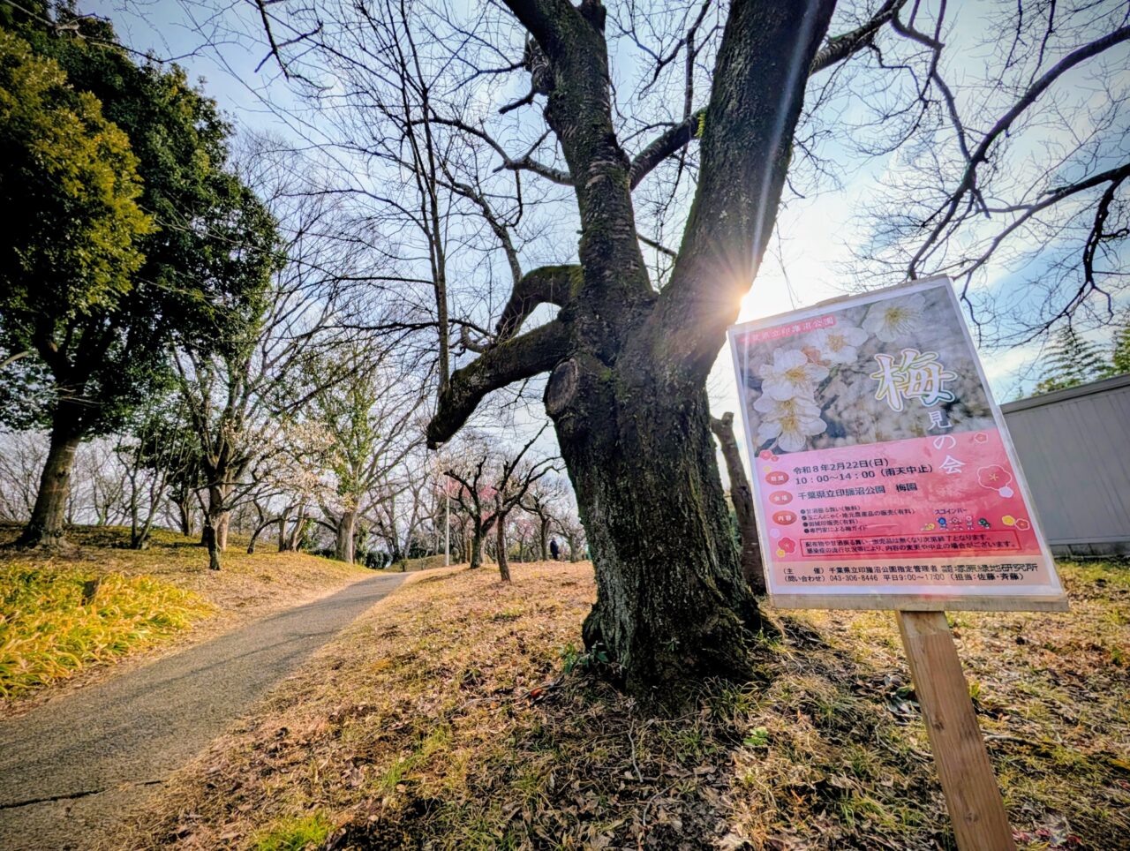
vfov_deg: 94.6
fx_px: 392
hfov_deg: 110.5
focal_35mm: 12
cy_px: 426
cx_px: 565
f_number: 1.7
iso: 56
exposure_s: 1/6494
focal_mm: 2.02
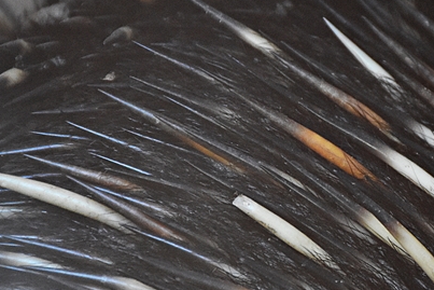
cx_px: 338
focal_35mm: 533
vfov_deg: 2.6
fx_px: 6428
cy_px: 151
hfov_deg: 3.9
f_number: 5.6
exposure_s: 1/125
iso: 2800
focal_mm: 140
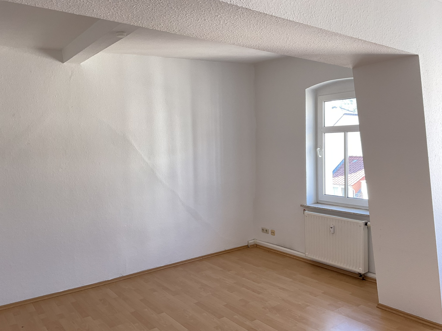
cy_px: 166
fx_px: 370
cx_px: 221
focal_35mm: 29
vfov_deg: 48.2
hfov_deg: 61.7
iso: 64
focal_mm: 3
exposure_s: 1/69
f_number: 1.8
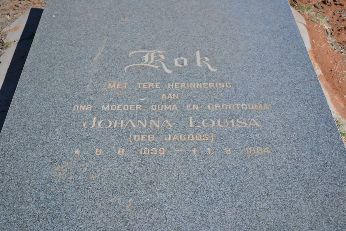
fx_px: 634
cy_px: 116
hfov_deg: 30.5
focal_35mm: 66
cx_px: 173
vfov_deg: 20.6
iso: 110
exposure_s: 1/125
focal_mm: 44
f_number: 5.6
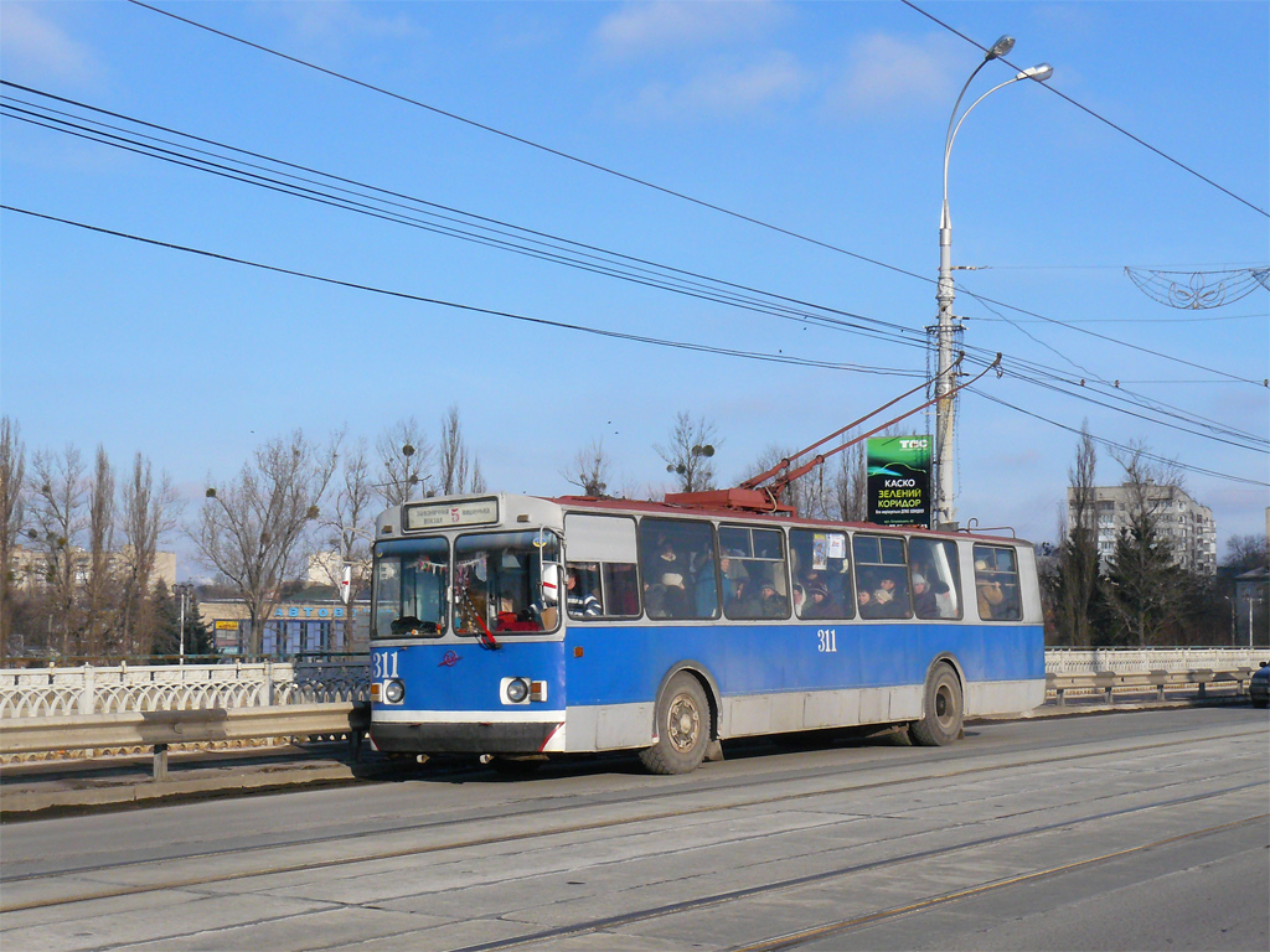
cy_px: 476
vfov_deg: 27.0
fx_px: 1981
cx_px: 635
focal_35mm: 54
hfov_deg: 35.5
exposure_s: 1/500
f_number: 7.1
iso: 200
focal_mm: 9.1
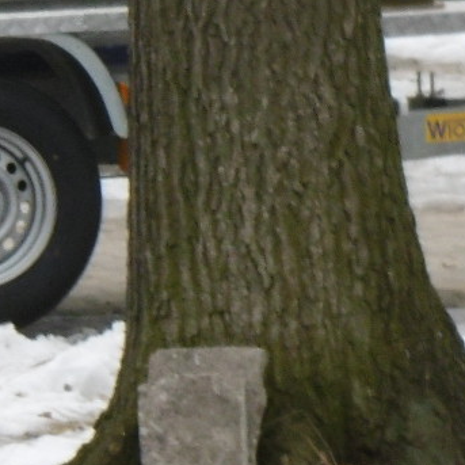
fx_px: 9620
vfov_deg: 2.8
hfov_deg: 2.7
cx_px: 1104
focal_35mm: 633
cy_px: -190
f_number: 5
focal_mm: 21.5
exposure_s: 1/100
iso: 100
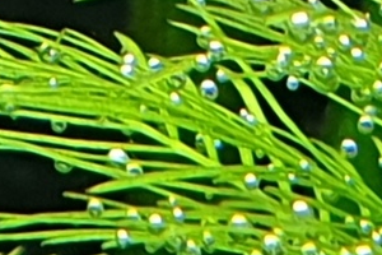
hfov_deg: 35.3
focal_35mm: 54
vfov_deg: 24.8
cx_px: 60
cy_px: 61
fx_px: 573
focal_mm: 4.3
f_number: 2.4
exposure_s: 1/50
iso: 64
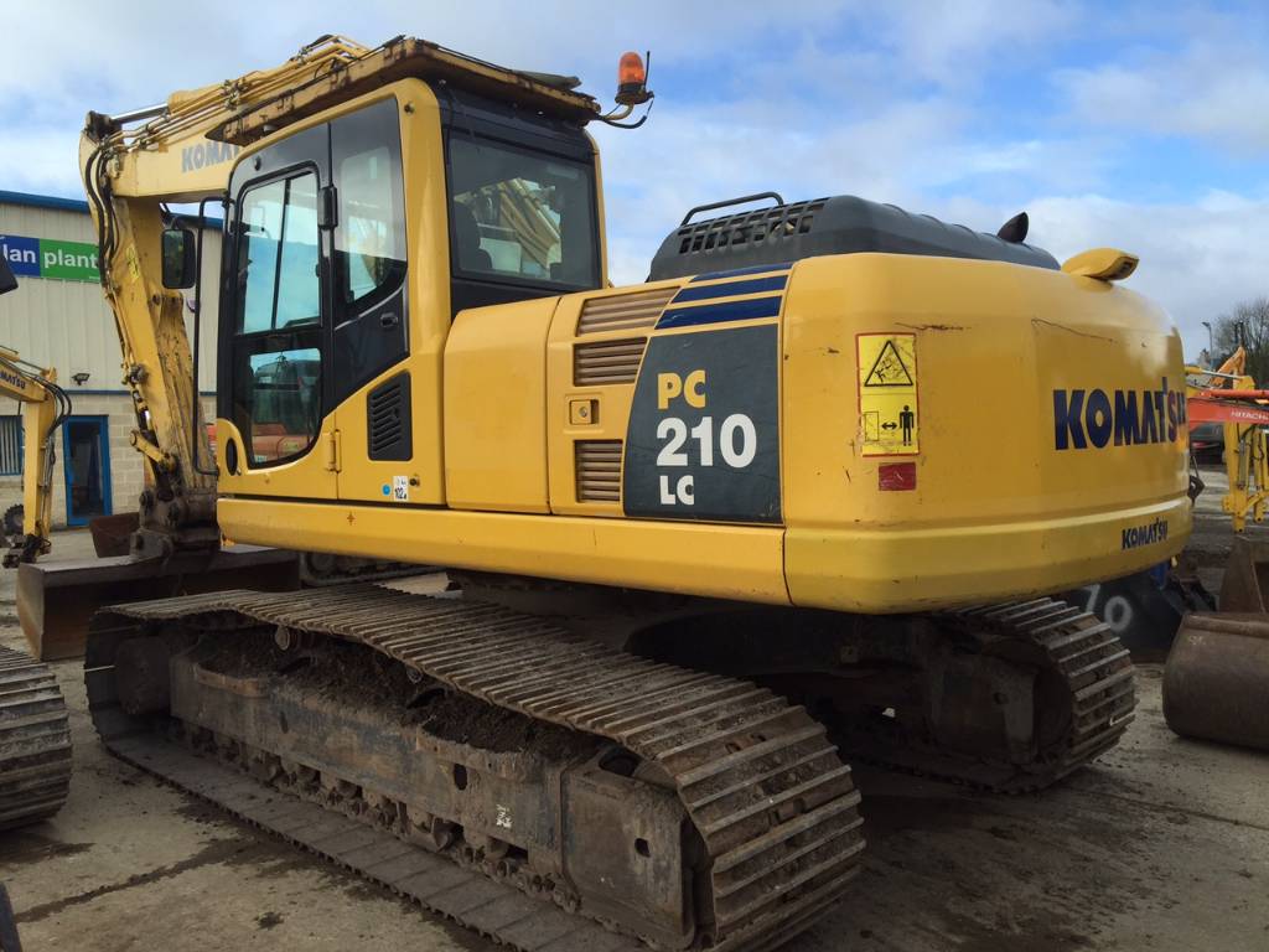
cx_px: 634
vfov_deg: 48.2
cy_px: 476
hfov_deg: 61.7
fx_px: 1063
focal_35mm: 29
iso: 32
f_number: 2.2
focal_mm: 4.15
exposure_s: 1/942
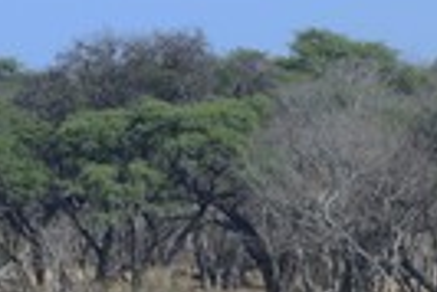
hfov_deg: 2.3
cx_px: 529
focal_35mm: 885
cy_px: 397
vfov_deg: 1.6
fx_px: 10755
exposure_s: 1/1600
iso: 800
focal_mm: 280
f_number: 10
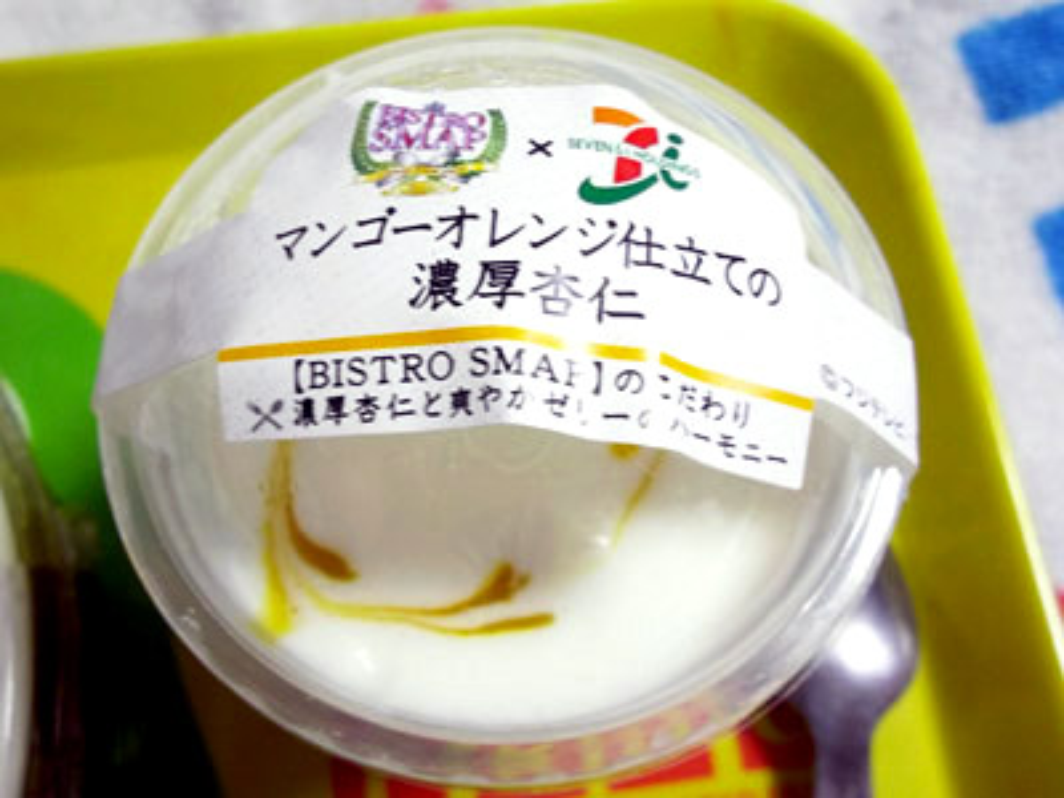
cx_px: 532
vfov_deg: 44.2
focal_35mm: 32
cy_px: 399
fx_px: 984
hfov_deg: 56.8
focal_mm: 5.8
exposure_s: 1/8
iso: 200
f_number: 3.5
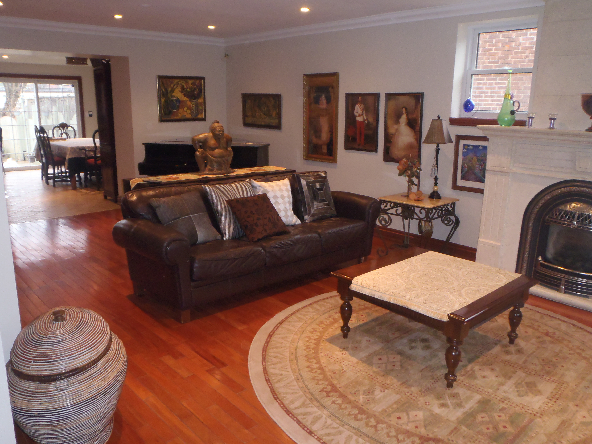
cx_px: 296
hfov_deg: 63.4
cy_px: 222
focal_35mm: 28
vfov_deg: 49.7
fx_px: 479
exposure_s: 1/30
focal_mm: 5
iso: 320
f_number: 3.5
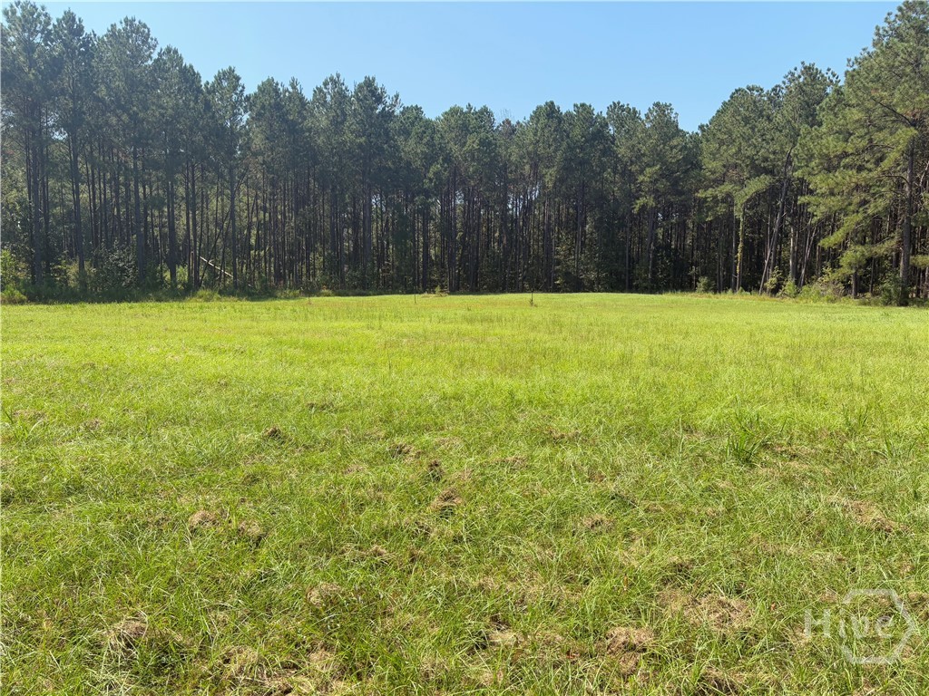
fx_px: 698
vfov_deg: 53.1
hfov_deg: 67.3
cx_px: 464
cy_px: 348
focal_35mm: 26
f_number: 1.6
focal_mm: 5.96
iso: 50
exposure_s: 1/1751
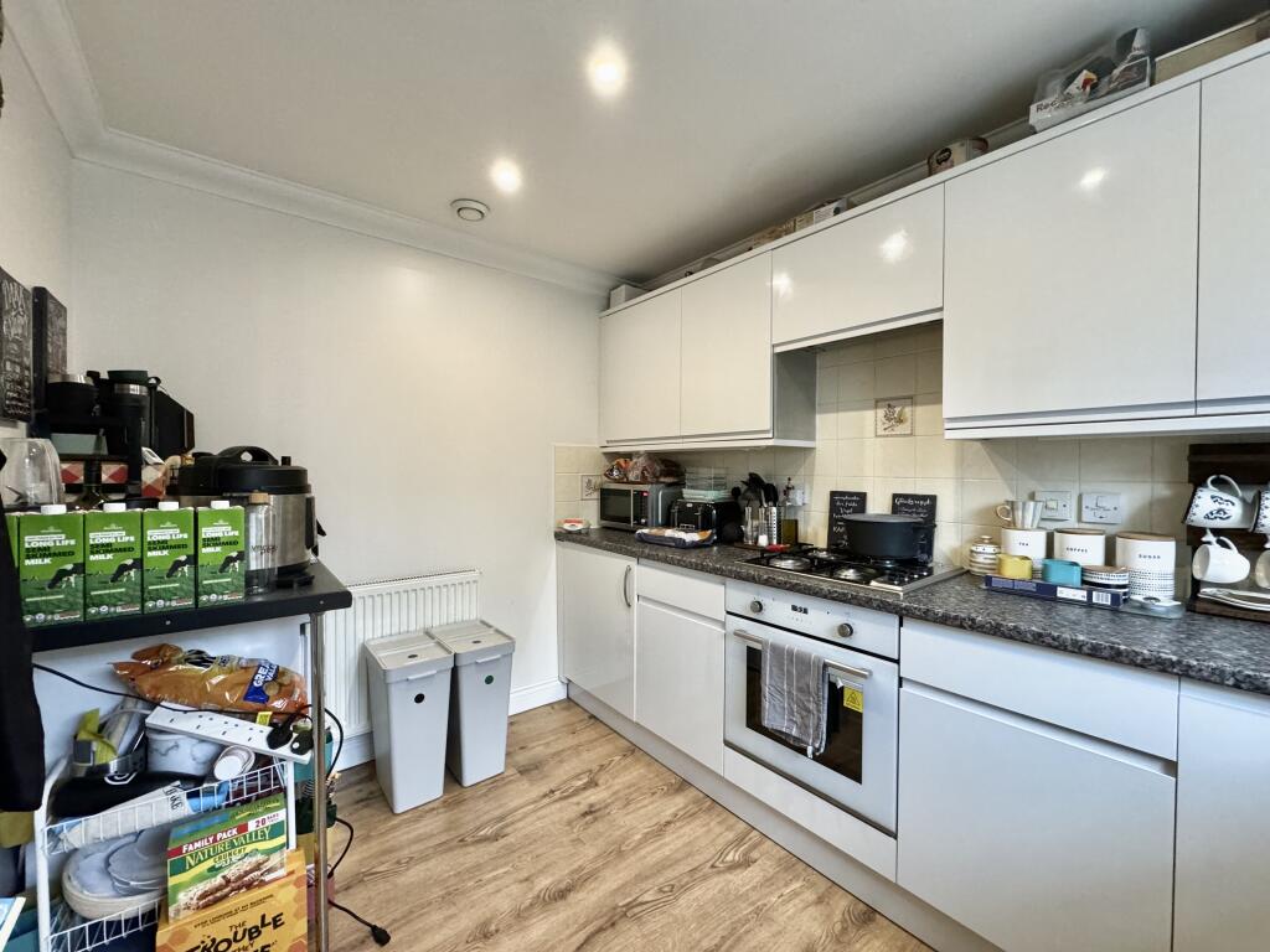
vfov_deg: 85.7
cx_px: 635
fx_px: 514
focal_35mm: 14
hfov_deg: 102.1
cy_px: 476
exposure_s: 1/59
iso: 400
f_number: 2.2
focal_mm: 2.22
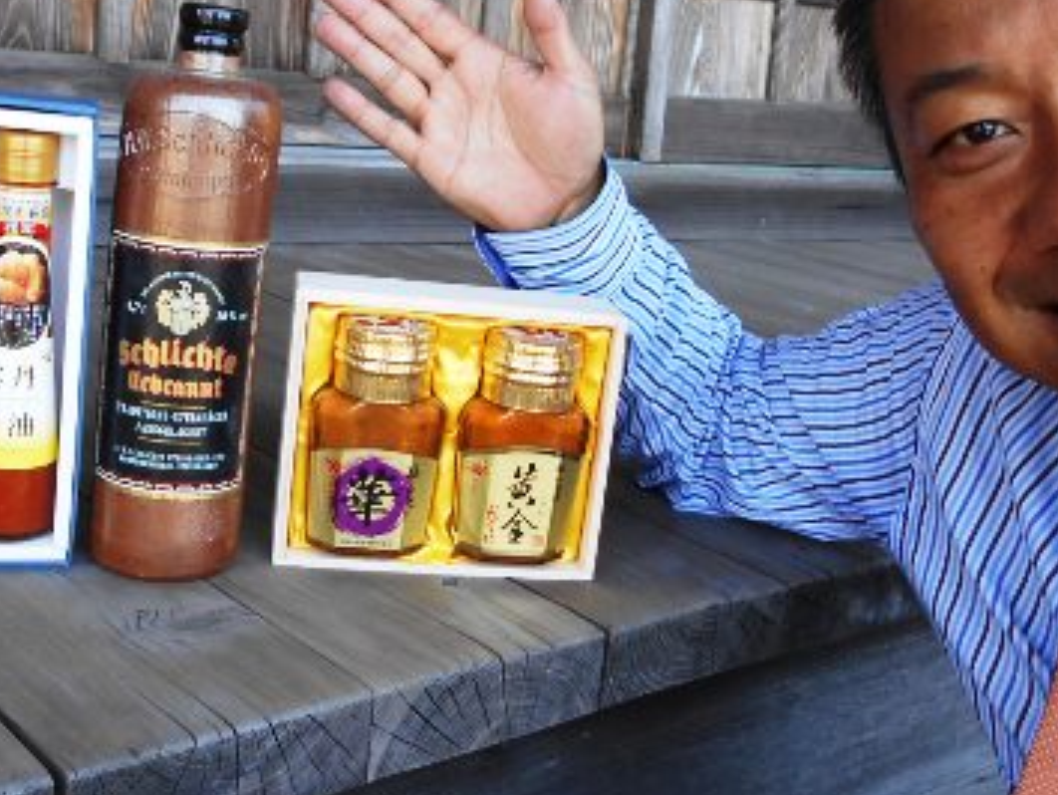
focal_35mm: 47
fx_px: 1437
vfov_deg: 30.9
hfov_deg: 40.3
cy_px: 338
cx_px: 454
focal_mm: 4.6
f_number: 3.2
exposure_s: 1/60
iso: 80
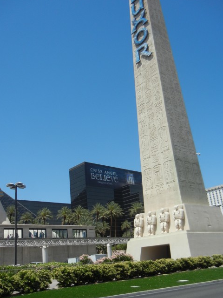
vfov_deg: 51.3
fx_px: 309
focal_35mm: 36
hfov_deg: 39.6
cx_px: 97
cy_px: 165
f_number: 7
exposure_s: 1/497
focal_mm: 5.4
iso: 160
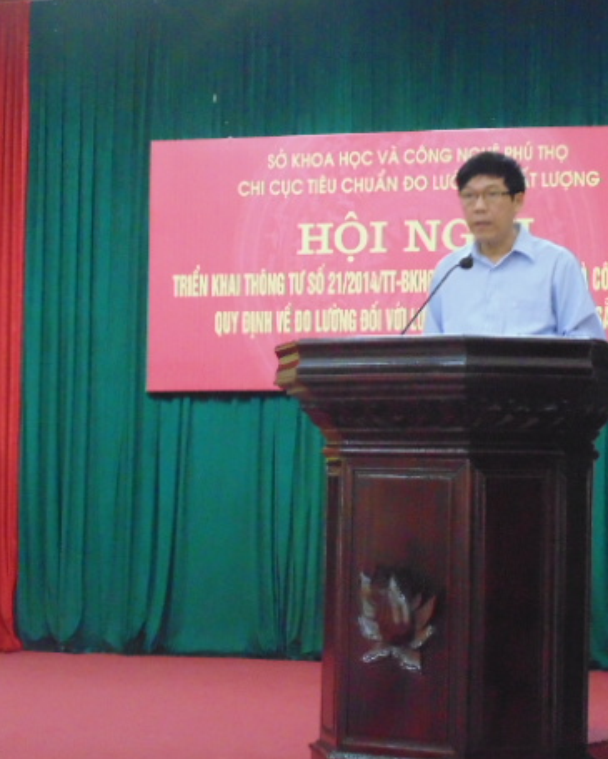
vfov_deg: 21.5
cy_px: 365
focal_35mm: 89
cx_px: 353
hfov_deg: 17.3
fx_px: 2001
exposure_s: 1/20
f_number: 4.1
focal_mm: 11.7
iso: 800
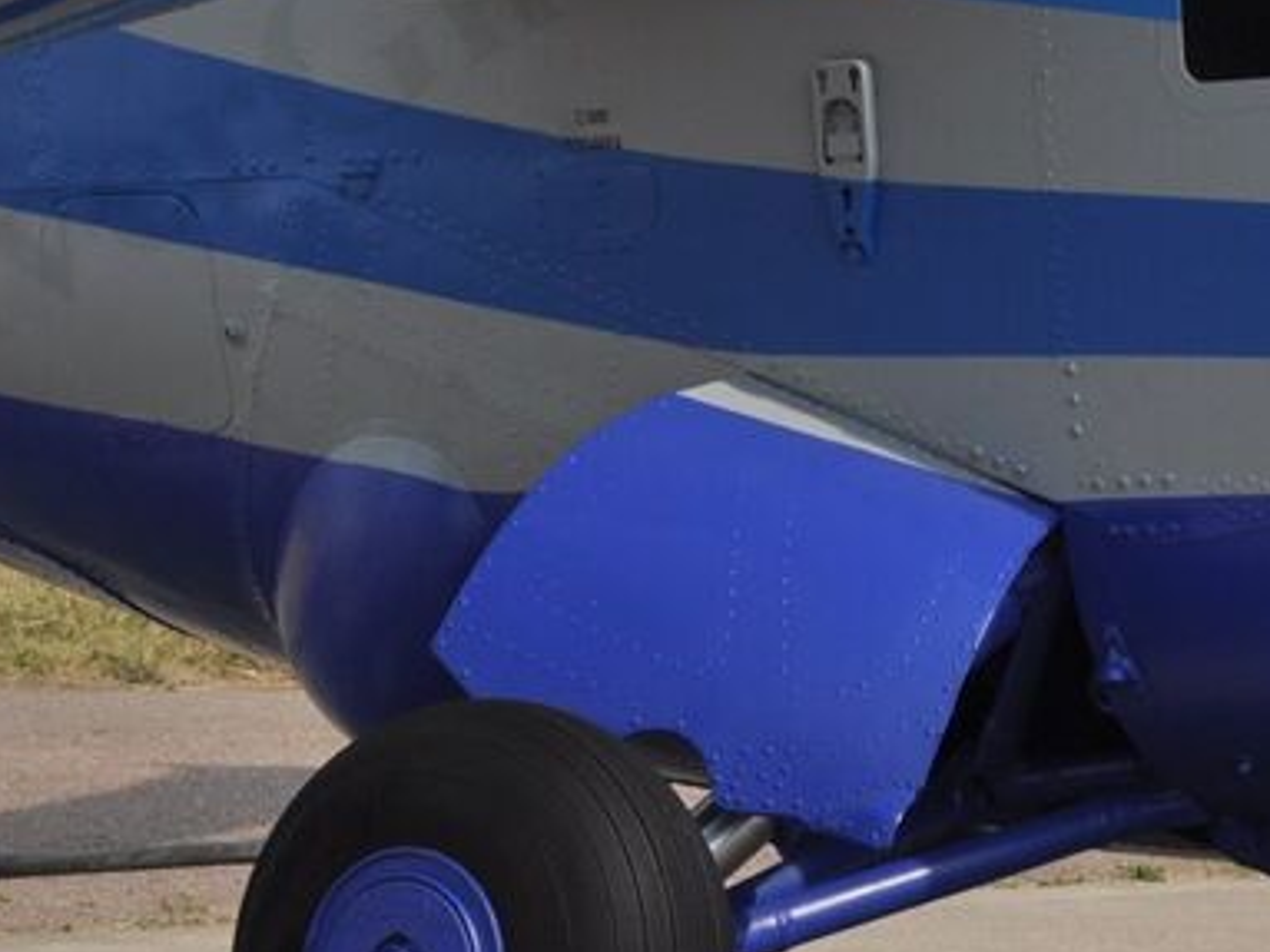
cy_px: -166
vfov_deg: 3.8
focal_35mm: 395
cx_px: 703
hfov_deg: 5.0
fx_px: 14487
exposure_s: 1/800
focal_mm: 82
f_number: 8
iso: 200
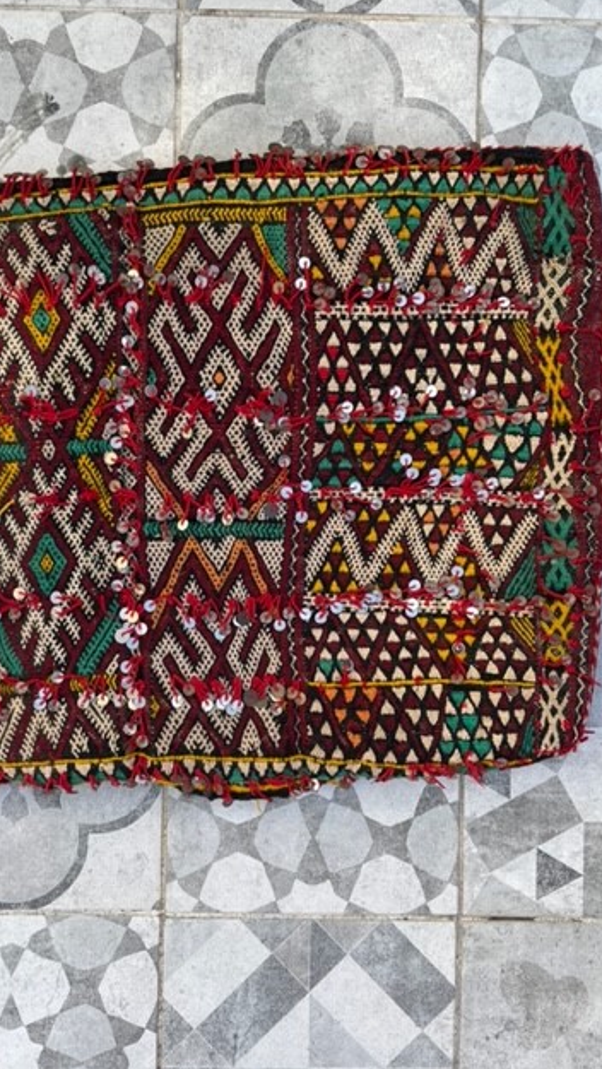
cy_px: 529
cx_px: 233
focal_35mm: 29
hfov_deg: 40.0
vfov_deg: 66.0
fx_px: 822
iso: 32
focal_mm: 4.2
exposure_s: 1/425
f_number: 1.6
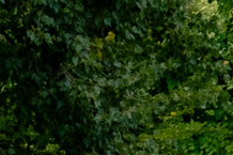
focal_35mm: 572
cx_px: -417
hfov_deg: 3.5
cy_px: 184
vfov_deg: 2.4
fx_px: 3699
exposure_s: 1/800
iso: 2000
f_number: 5.3
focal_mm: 66.2
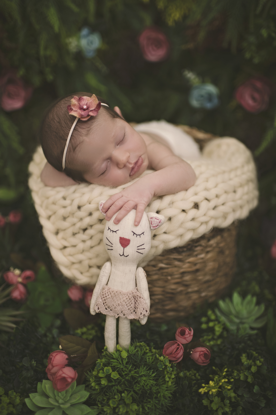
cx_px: 138
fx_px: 403
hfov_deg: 37.8
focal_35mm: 35
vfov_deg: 54.5
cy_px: 208
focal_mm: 35
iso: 200
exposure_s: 1/200
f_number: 1.4
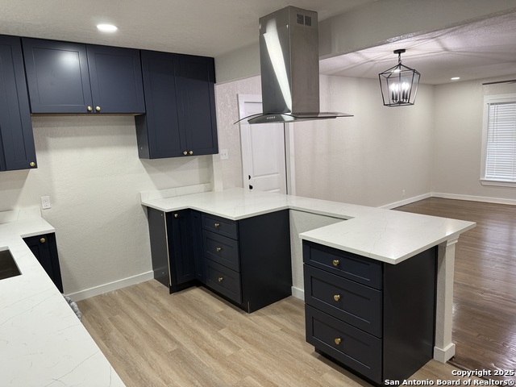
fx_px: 358
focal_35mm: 24
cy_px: 194
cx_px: 258
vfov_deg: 56.8
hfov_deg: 71.6
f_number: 1.78
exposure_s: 1/120
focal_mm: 6.76
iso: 200
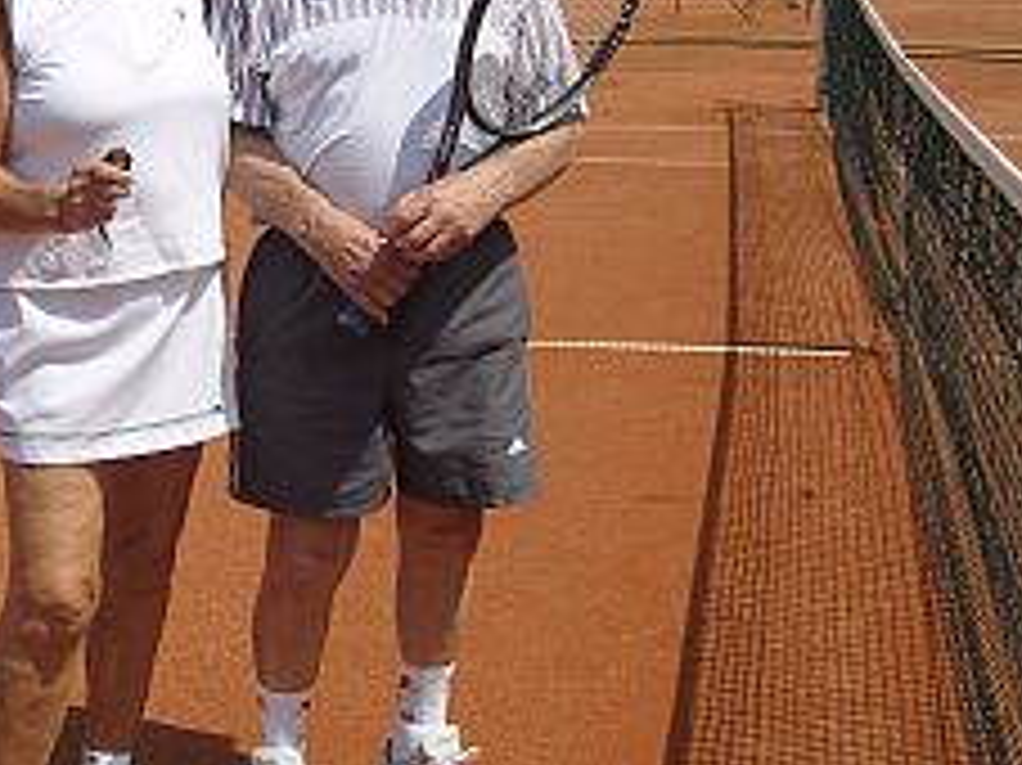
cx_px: 225
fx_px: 1770
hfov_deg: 31.5
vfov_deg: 24.3
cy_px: 292
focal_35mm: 60
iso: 100
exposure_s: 1/400
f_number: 7
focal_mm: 7.3
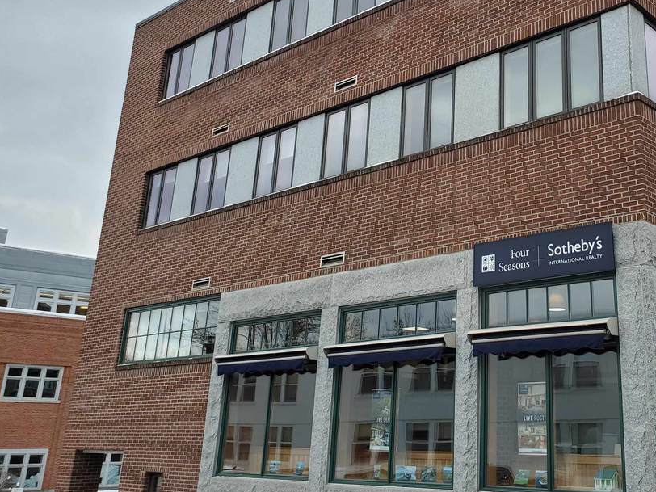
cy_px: 174
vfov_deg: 34.9
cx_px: 477
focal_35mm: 41
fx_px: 777
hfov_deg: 44.5
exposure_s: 1/302
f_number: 2.4
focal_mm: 4.3
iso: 50
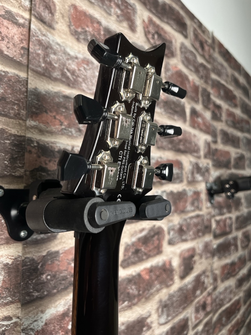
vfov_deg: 67.3
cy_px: 168
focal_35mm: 26
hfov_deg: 53.1
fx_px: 251
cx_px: 126
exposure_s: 1/121
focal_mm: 5.1
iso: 100
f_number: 1.6
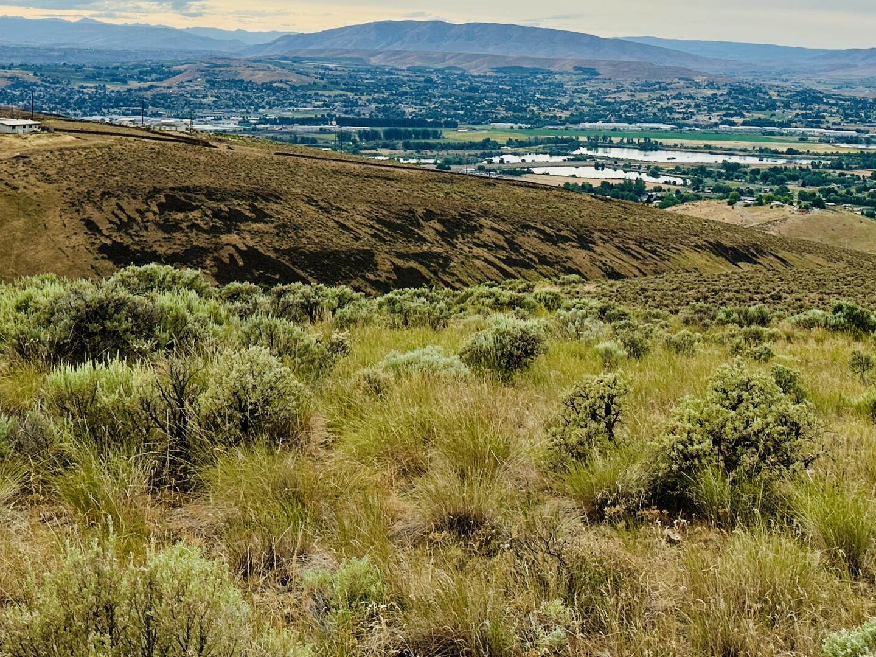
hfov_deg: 38.1
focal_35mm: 50
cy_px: 81
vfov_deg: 28.1
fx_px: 1265
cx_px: 489
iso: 80
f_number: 1.78
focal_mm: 6.86
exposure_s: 1/5525
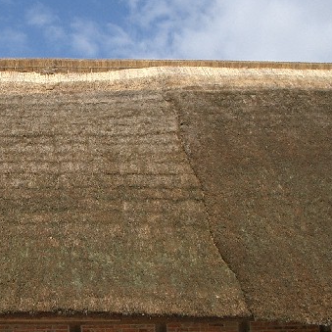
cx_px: 9
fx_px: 792
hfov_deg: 22.8
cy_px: 165
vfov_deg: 23.7
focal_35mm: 73
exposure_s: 1/400
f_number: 4.3
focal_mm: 5.8
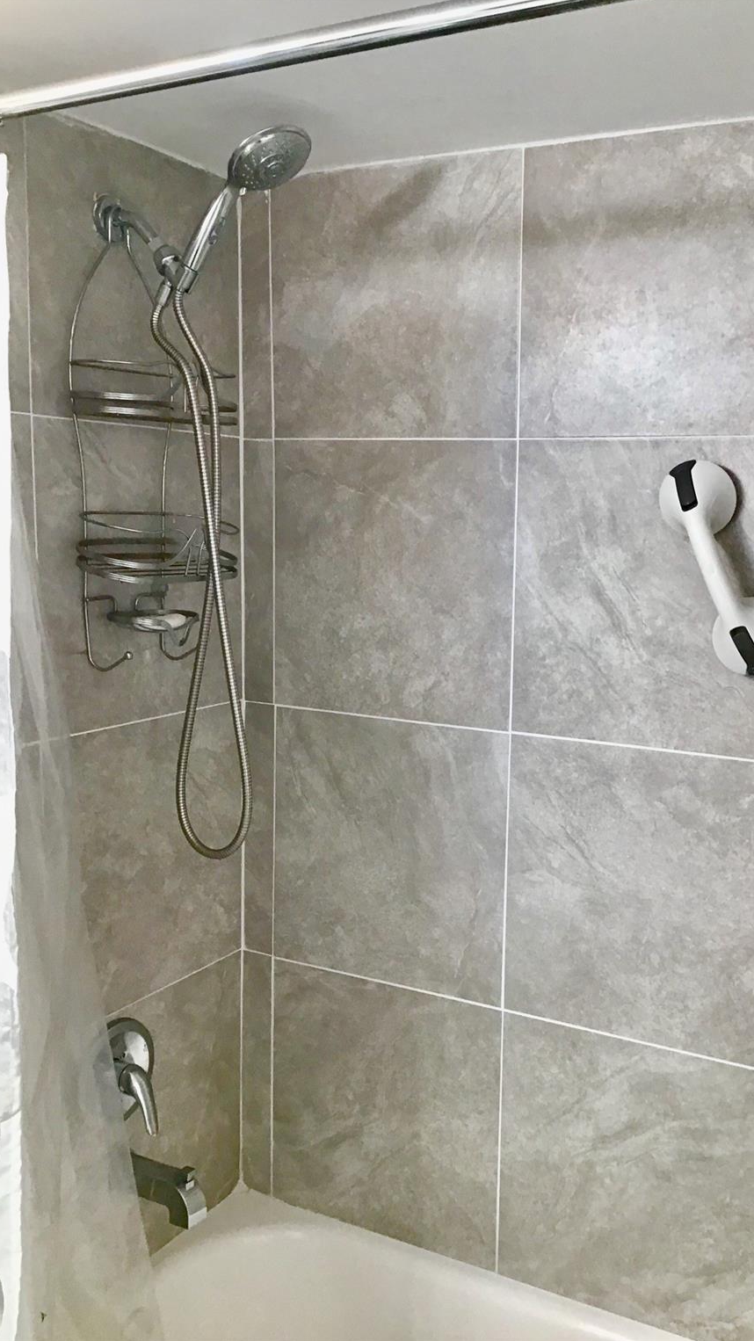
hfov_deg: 34.4
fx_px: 1209
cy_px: 670
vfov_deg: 58.0
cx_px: 487
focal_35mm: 34
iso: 25
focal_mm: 3.3
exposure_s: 1/30
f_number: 2.4
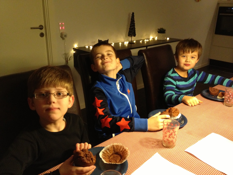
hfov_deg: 52.6
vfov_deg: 40.7
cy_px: 88
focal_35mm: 35
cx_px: 116
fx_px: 236
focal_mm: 4.28
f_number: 2.4
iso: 400
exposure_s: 1/17
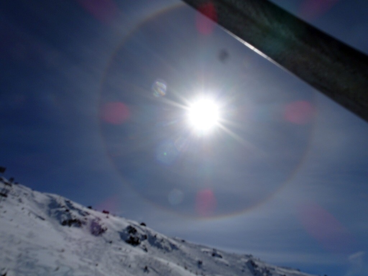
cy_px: 138
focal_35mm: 24
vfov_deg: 56.8
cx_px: 184
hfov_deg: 71.6
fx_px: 255
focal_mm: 4.1
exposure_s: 1/2000
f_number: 6.3
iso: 80
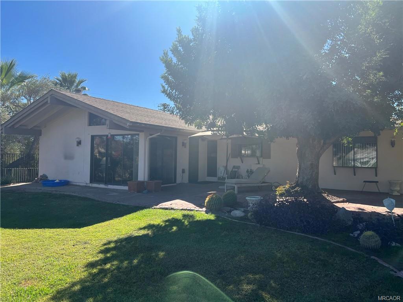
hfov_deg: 67.3
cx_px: 202
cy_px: 151
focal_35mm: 26
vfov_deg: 53.1
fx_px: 303
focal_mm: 5.7
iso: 50
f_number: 1.5
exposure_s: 1/3356
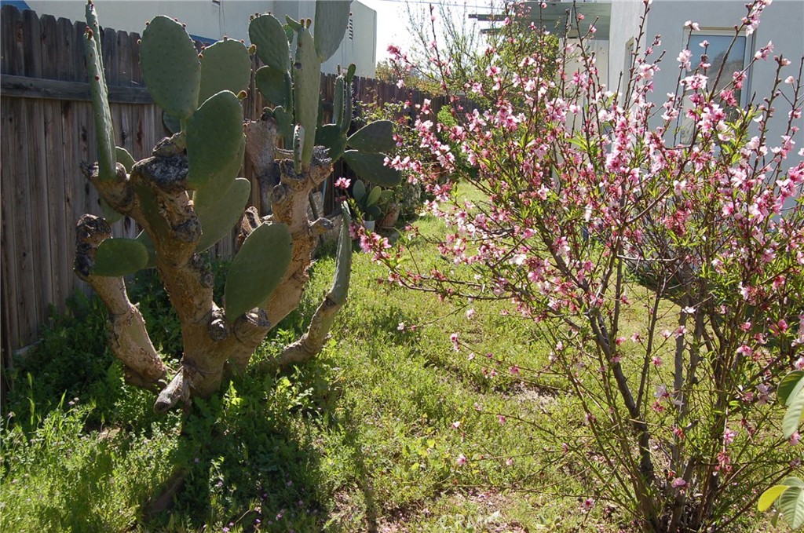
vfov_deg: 36.7
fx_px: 803
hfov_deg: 53.2
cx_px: 402
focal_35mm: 36
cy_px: 266
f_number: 8
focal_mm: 24
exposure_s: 1/200
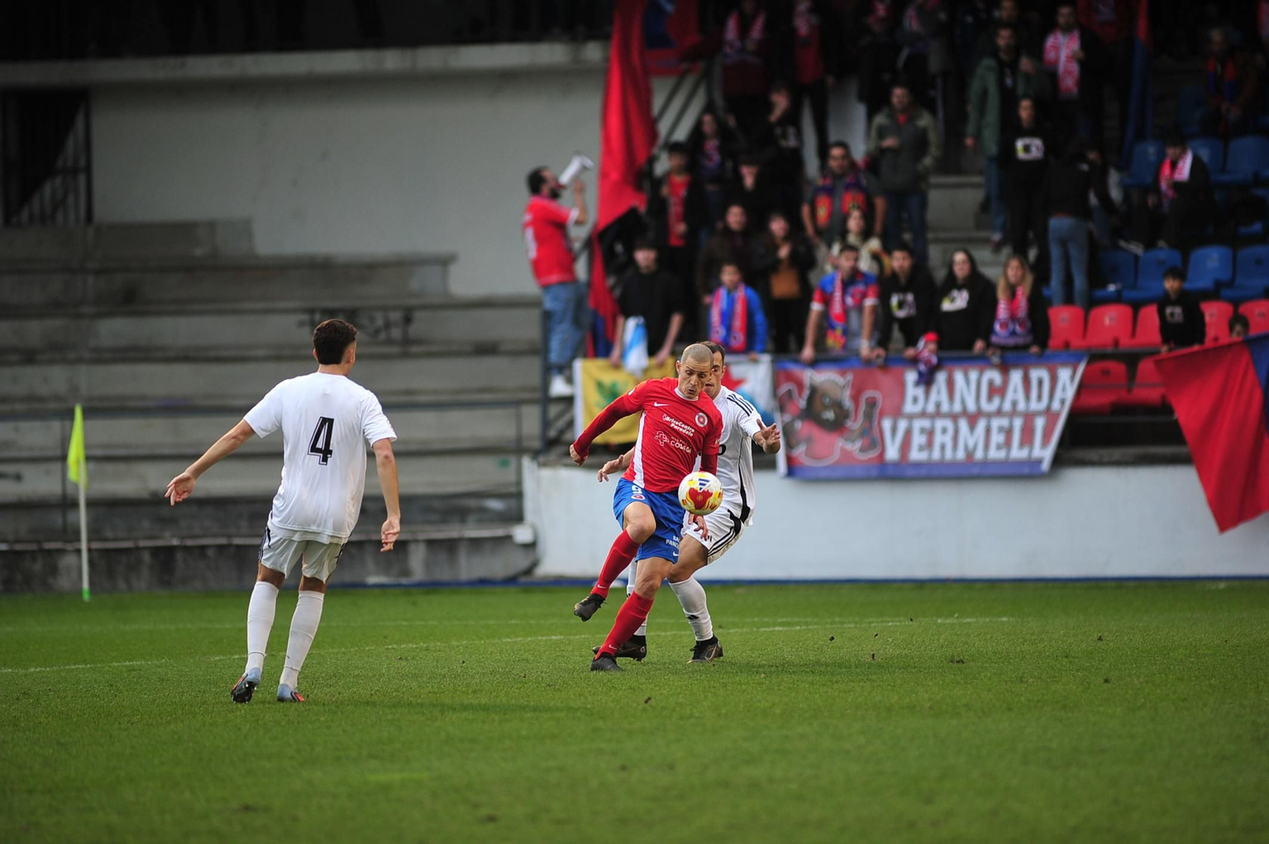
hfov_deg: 6.9
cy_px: 422
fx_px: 10569
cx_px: 634
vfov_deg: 4.6
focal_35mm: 300
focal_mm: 300
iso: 800
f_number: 2.8
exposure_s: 1/1000
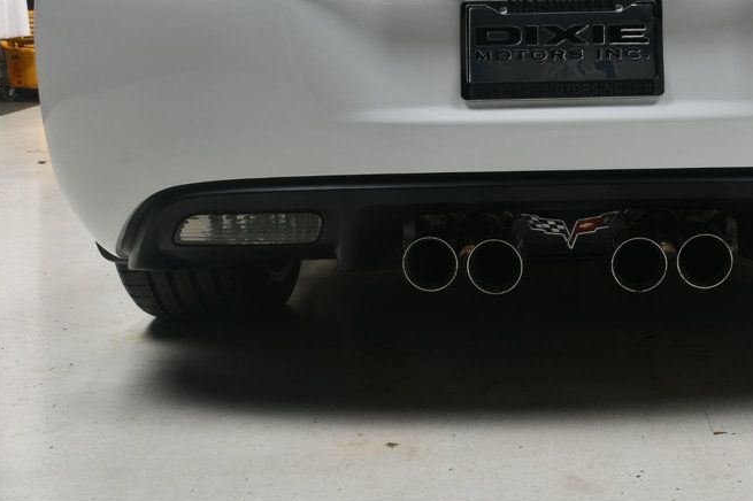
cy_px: 116
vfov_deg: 22.0
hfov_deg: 32.4
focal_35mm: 61
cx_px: 548
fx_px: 1275
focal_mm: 26
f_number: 14
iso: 100
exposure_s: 1/160
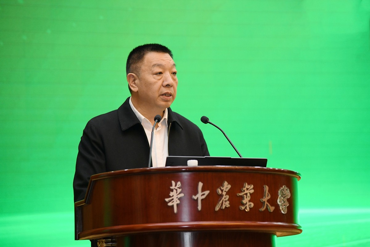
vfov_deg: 11.4
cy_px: 124
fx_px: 1233
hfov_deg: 17.1
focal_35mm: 120
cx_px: 185
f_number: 4
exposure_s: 1/160
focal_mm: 120
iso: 3200
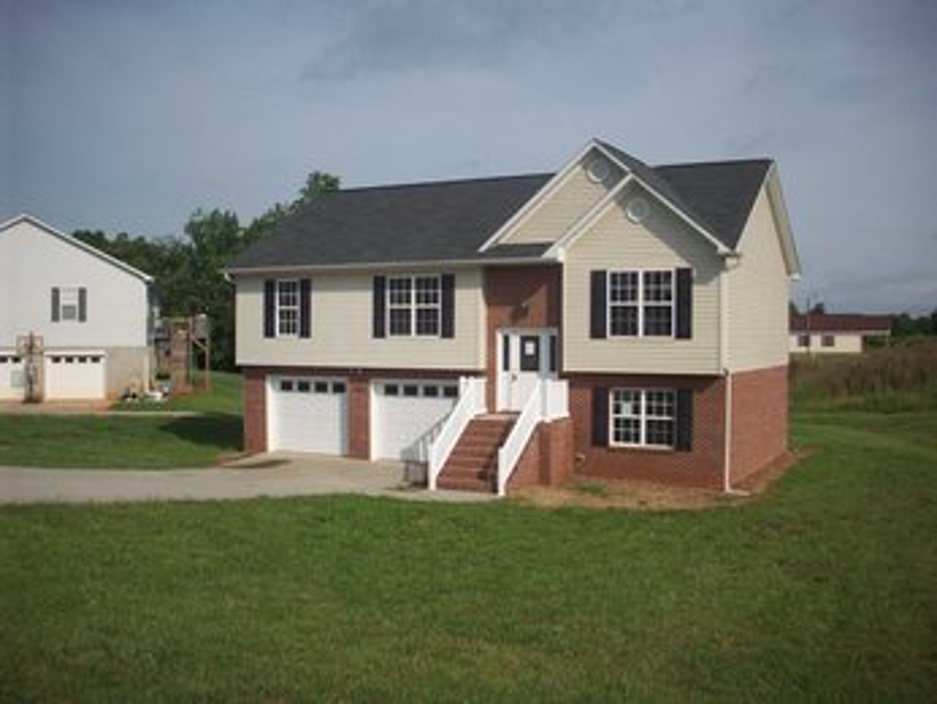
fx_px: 1002
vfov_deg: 38.7
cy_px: 352
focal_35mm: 37
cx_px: 468
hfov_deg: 50.1
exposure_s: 1/780
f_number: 5.6
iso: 80
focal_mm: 6.2
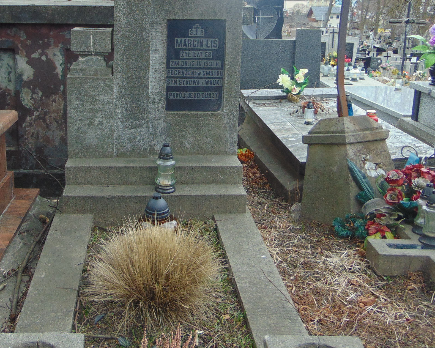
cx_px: 147
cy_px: 110
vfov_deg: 36.9
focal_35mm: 40
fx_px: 515
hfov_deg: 45.1
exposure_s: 1/200
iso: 80
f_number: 3
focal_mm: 4.5
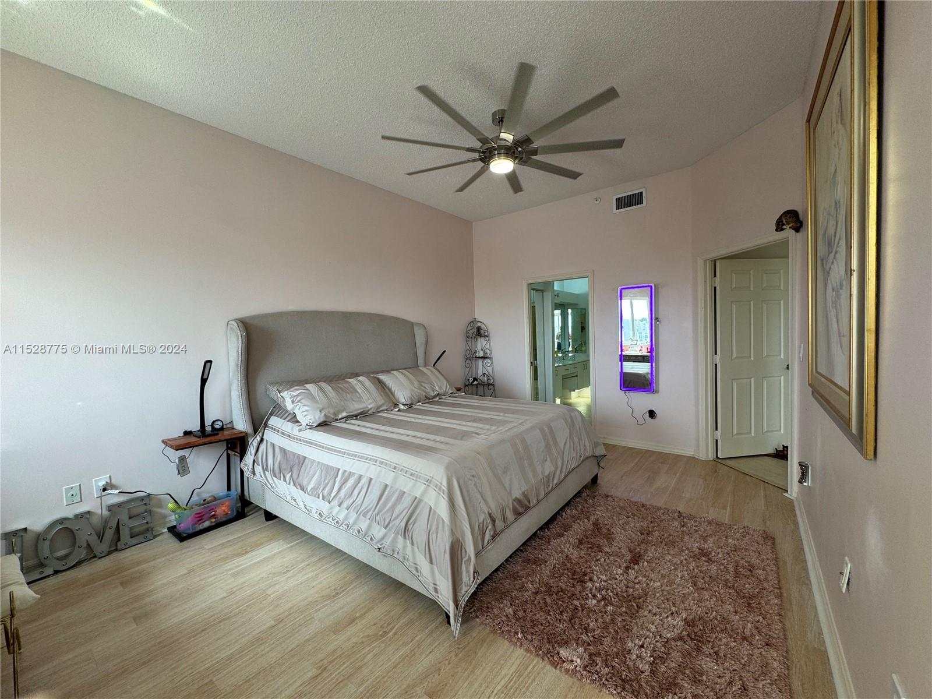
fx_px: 377
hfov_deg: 102.1
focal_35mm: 14
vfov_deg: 85.7
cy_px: 350
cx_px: 466
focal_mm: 2.22
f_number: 2.2
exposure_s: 1/120
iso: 64
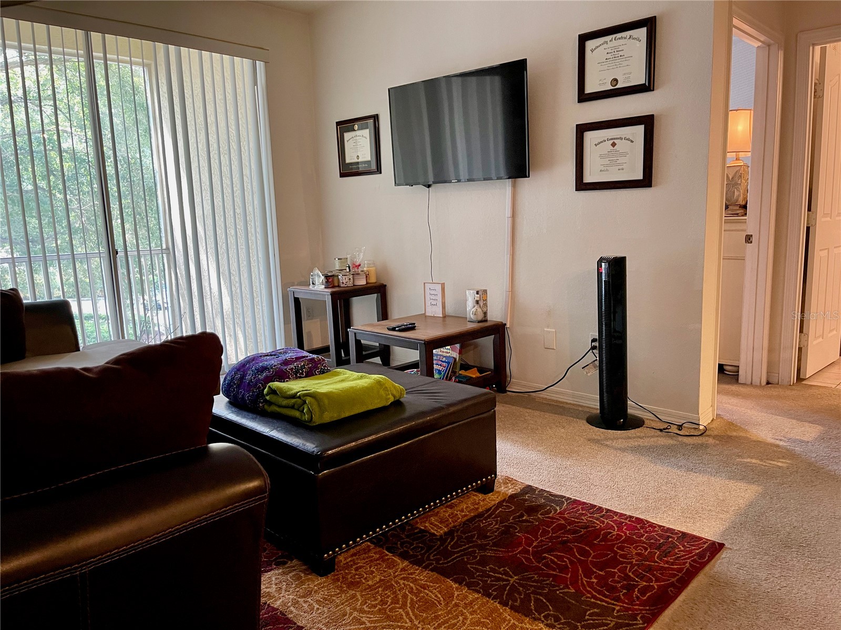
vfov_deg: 53.1
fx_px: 632
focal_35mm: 26
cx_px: 420
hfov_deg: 67.3
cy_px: 315
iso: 160
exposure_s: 1/60
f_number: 1.6
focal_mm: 5.1
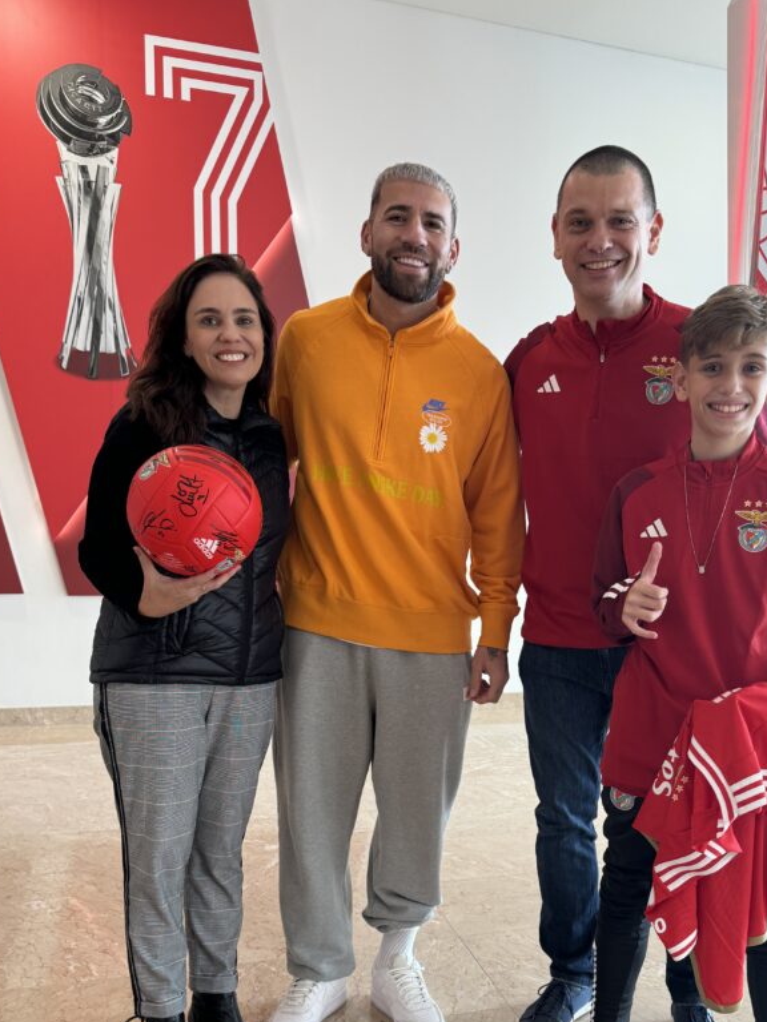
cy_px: 679
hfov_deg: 43.9
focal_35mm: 32
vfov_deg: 55.7
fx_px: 945
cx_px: 471
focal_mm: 6.86
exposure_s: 1/100
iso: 125
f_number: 1.78
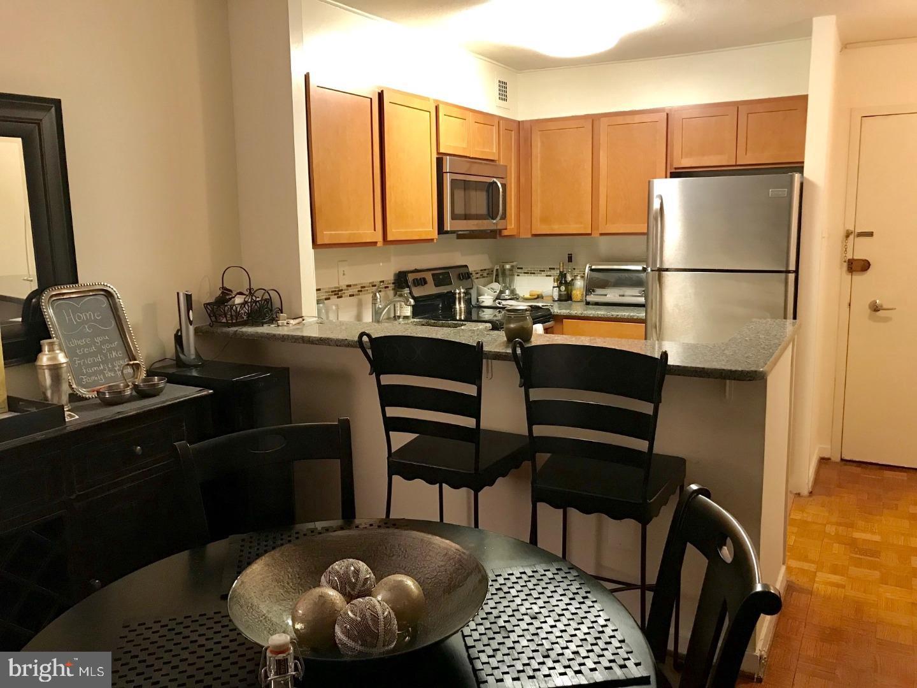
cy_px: 344
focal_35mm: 28
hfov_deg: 63.4
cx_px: 458
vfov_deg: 49.7
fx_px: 742
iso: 100
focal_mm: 3.99
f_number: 1.8
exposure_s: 1/15
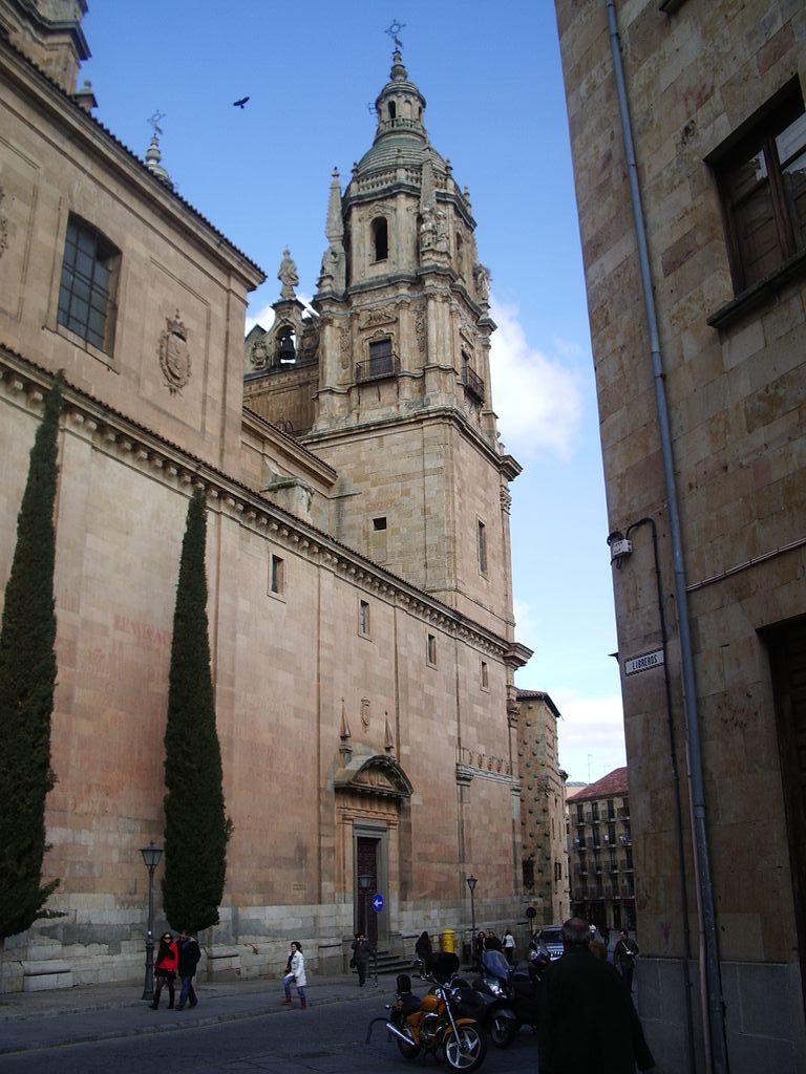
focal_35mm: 35
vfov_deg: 52.6
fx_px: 1087
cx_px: 403
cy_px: 537
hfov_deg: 40.7
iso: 50
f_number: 4.3
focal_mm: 5.8
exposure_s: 1/200
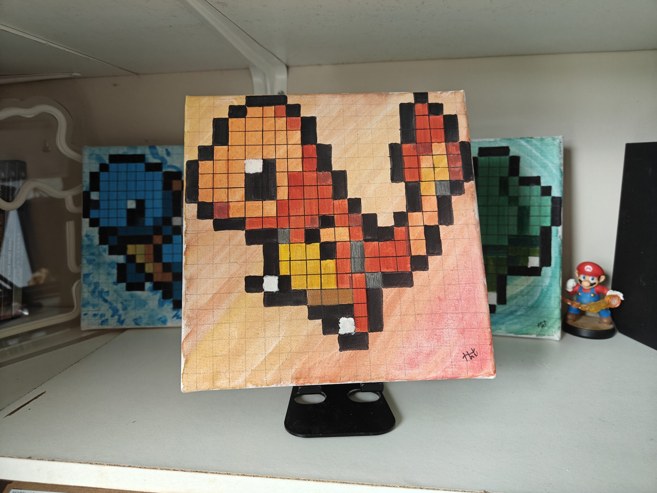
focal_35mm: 24
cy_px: 246
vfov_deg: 56.8
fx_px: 456
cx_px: 328
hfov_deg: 71.6
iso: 200
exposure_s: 1/50
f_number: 1.8
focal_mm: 5.59
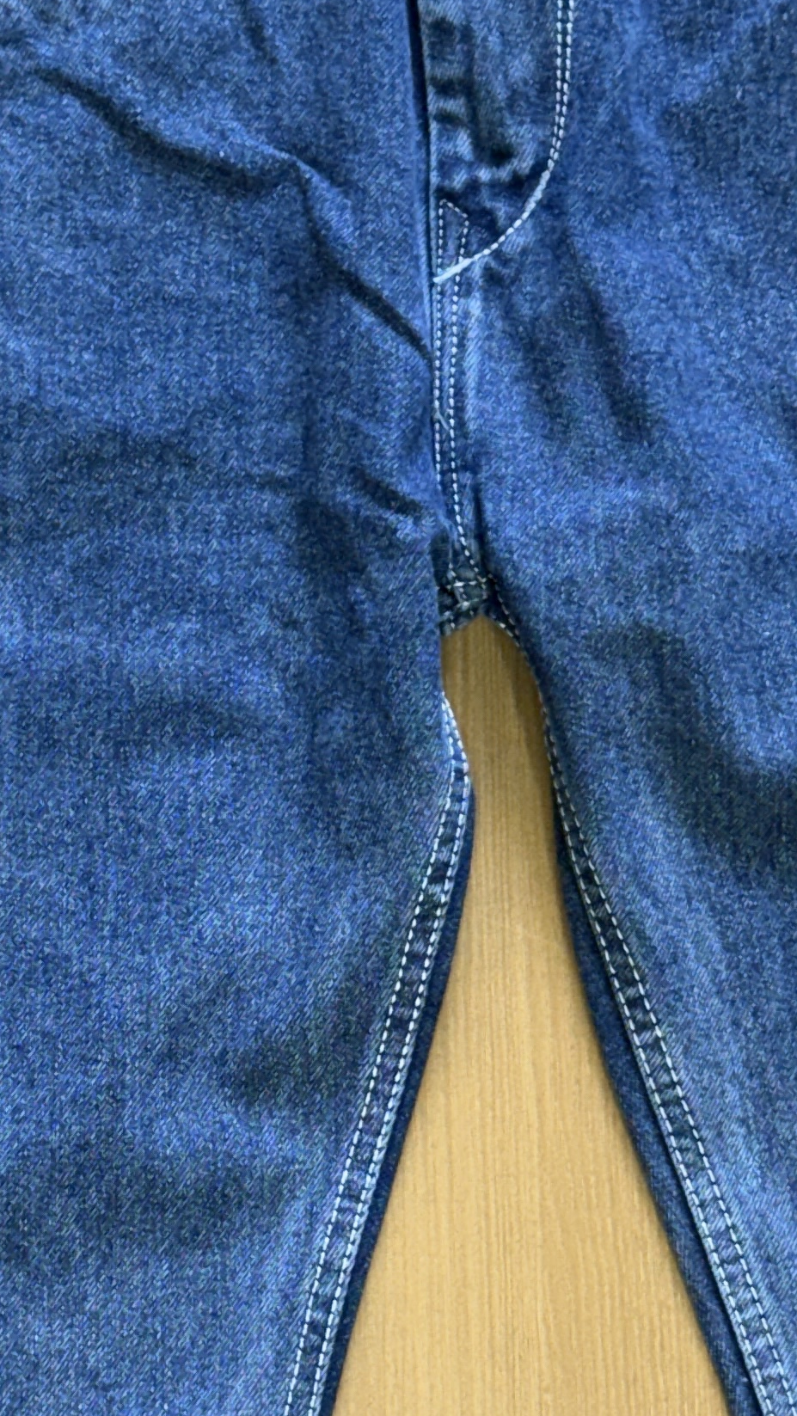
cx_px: 76
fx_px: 4807
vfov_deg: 16.7
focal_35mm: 128
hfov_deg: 9.4
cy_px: 1052
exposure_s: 1/50
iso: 100
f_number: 1.78
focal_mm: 6.76
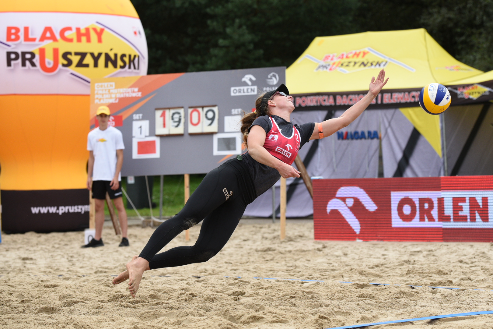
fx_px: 1588
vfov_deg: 11.8
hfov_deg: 17.6
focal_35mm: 116
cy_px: 164
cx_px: 246
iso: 720
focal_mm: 116
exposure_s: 1/2500
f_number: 4.5
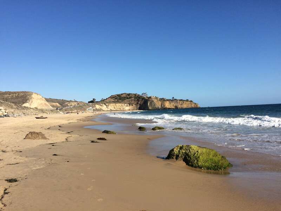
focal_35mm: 29
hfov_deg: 61.7
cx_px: 140
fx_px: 235
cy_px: 106
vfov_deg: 48.2
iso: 32
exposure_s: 1/2740
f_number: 2.2
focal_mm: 4.15
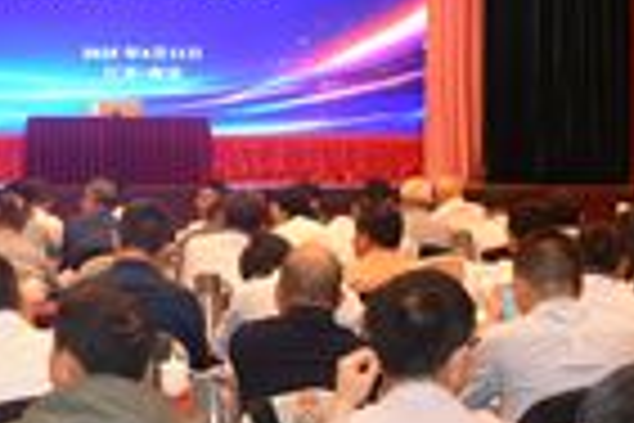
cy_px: 153
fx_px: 1691
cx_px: 72
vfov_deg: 14.2
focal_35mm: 96
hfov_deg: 20.8
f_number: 5
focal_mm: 18
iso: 1000
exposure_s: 1/80
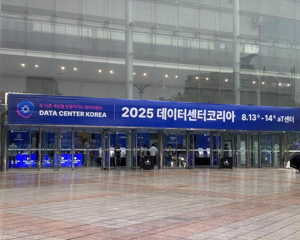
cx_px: 154
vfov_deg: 27.6
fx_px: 488
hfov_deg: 34.2
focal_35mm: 55
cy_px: 121
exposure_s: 1/76
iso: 50
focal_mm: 5.96
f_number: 1.6
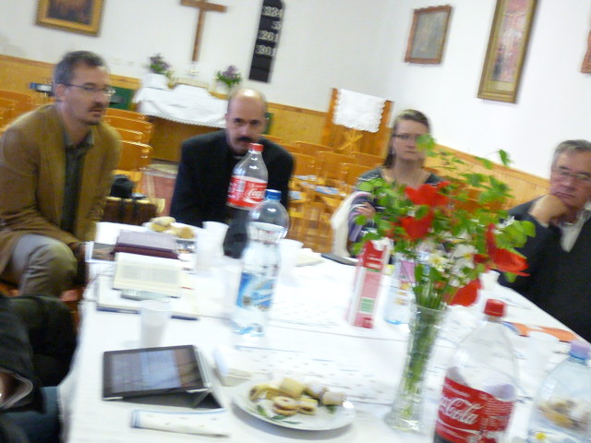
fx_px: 888
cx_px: 296
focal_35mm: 52
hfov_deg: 36.8
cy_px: 222
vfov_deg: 28.0
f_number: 3
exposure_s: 1/10
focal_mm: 5.2
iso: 400
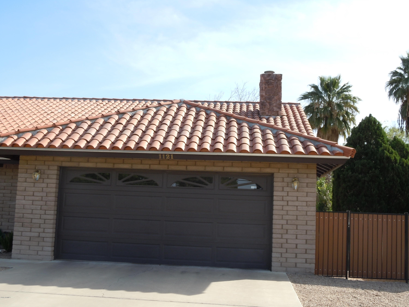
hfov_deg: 42.1
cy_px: 154
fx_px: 532
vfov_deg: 32.2
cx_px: 204
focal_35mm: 45
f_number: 4.6
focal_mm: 8.1
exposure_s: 1/320
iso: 100
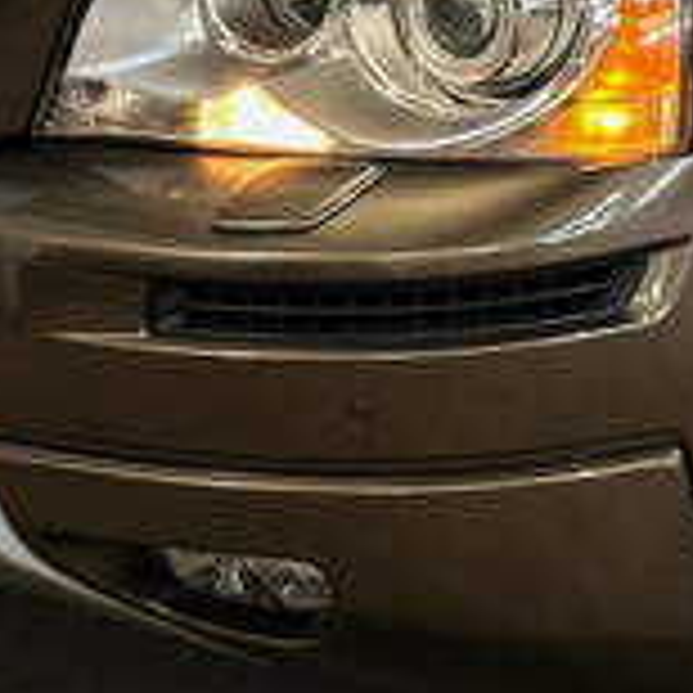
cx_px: 414
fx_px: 4054
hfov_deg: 9.8
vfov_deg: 9.7
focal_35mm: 179
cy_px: -108
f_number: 1.78
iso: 160
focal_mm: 6.86
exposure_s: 1/50
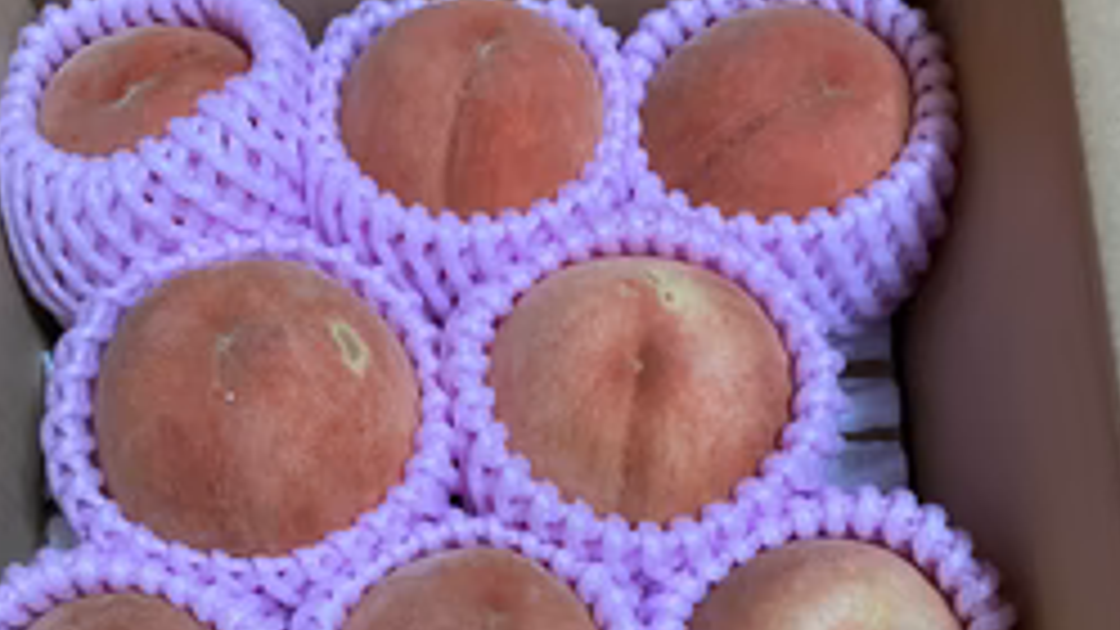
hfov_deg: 42.0
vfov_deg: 23.3
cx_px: 486
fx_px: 1455
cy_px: 639
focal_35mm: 49
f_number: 1.8
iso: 160
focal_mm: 3.99
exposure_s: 1/50
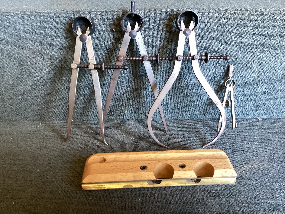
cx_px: 142
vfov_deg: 45.4
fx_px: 255
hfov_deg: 58.3
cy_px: 107
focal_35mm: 31
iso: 200
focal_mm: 3.3
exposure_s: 1/50
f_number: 2.4
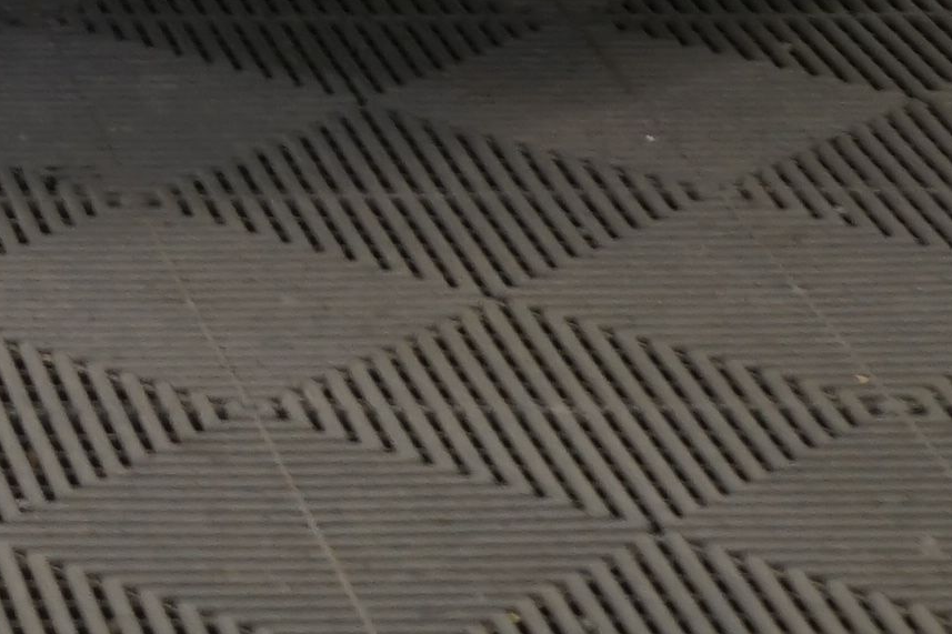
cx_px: -980
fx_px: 6107
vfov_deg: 5.5
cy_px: -1479
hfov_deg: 8.4
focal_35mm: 231
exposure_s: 1/40
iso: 500
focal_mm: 33
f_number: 5.6
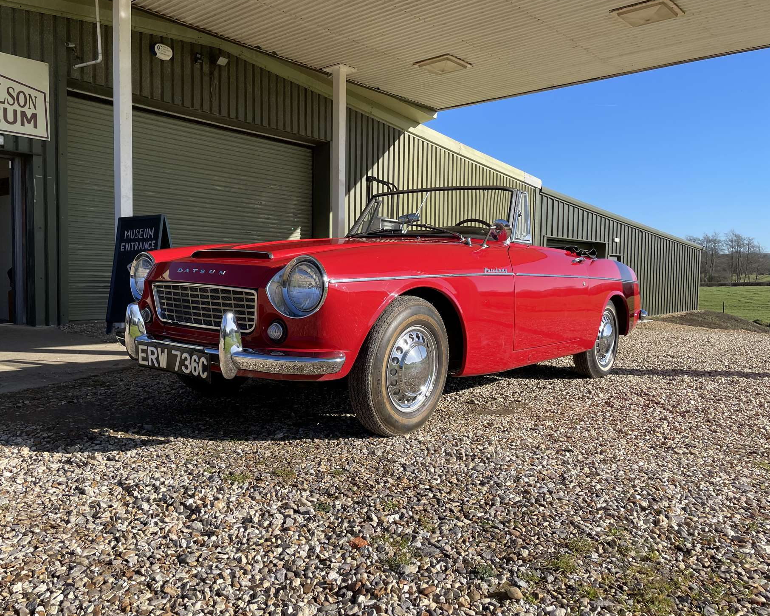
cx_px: 350
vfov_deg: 51.5
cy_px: 306
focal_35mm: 28
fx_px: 638
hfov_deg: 62.1
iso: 32
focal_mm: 4.2
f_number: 1.6
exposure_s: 1/2451
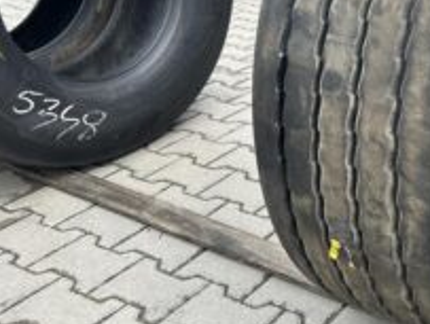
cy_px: 50
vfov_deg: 26.0
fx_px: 684
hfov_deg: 32.7
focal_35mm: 55
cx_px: 405
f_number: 1.5
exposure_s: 1/1079
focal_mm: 5.7
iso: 50
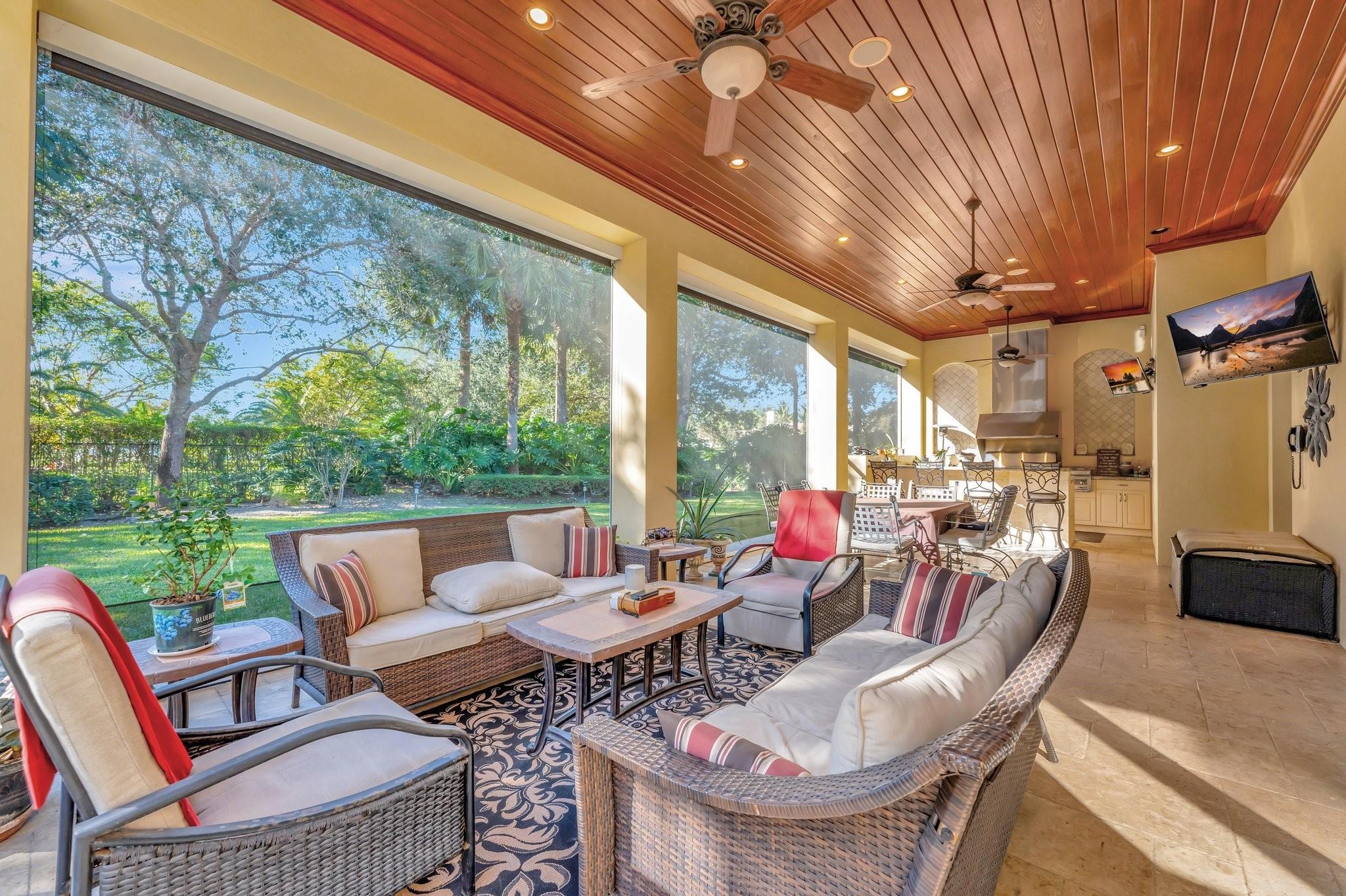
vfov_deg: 81.2
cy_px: 448
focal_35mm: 14
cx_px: 673
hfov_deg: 104.3
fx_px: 523
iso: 500
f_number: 8
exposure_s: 1/80
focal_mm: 14
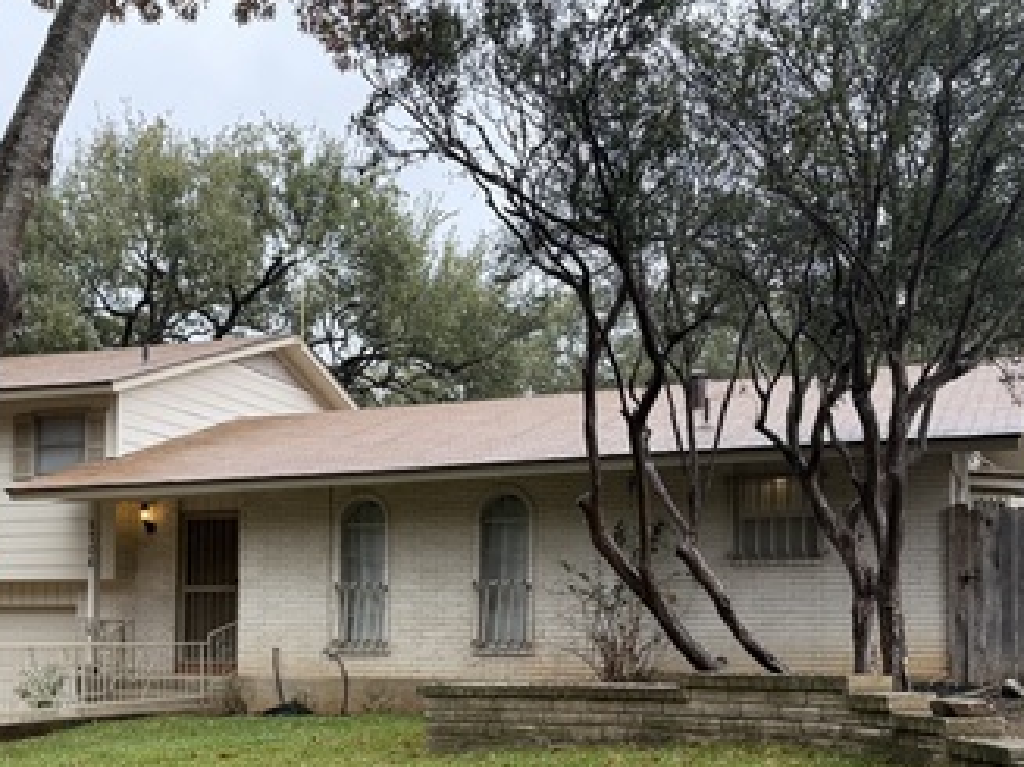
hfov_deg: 40.1
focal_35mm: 47
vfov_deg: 30.2
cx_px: 363
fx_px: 1390
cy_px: 601
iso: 100
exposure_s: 1/563
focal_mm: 6.76
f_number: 1.78
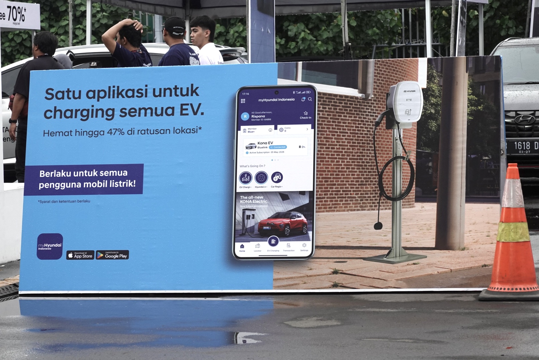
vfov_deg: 9.9
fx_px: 2083
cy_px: 180
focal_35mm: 139
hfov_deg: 14.7
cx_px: 270
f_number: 4.5
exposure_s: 1/100
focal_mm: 50.65
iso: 250
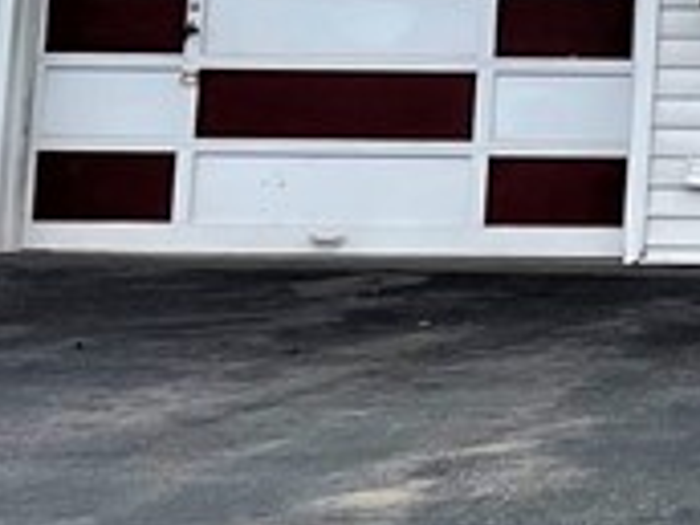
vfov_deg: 9.2
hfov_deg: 10.6
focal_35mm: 155
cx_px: 1754
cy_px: -407
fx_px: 3134
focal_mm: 5.1
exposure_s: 1/3257
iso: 32
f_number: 1.6
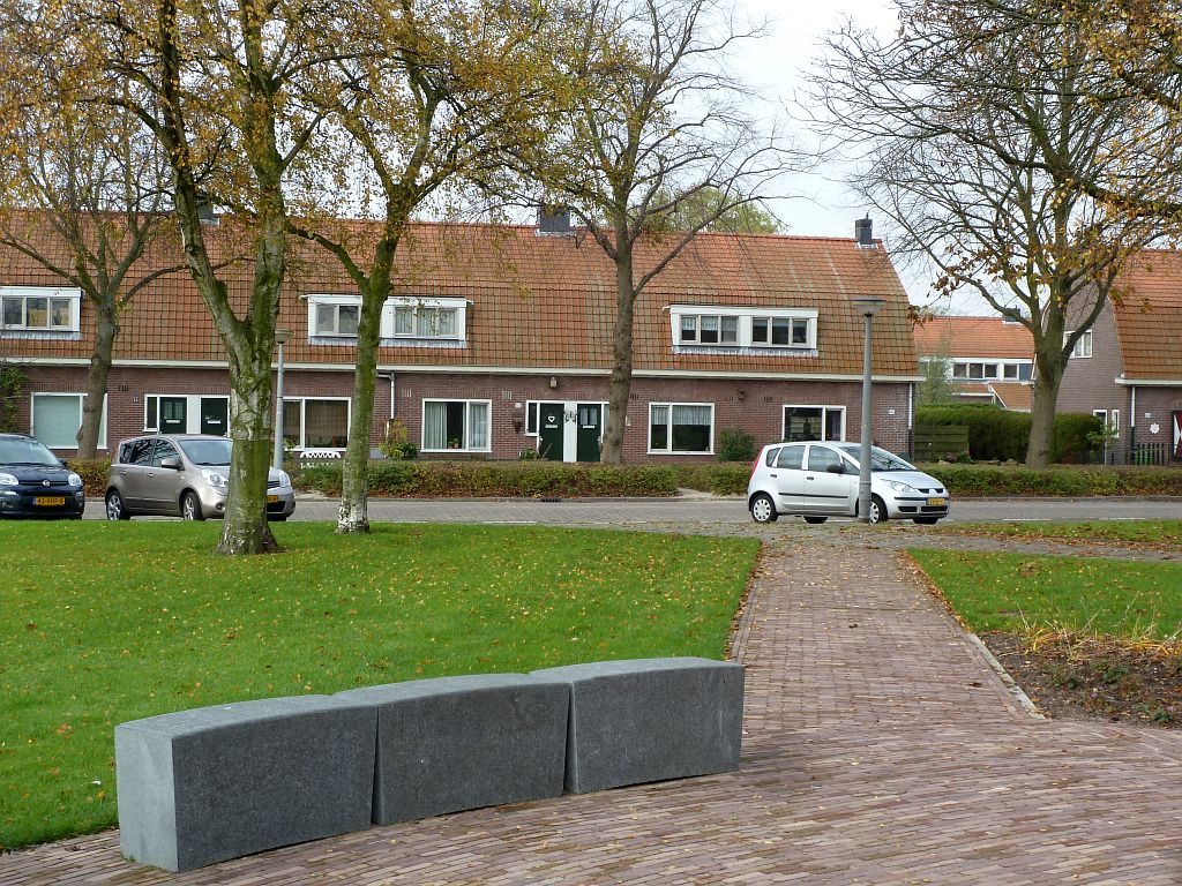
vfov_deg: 30.3
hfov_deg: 39.7
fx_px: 1639
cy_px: 443
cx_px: 591
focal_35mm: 48
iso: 80
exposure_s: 1/100
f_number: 4
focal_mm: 7.9
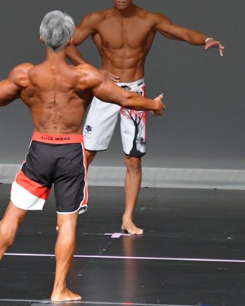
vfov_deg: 3.5
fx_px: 4960
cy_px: 145
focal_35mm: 547
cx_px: 44
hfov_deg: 2.8
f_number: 5.6
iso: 5000
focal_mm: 210
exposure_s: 1/400
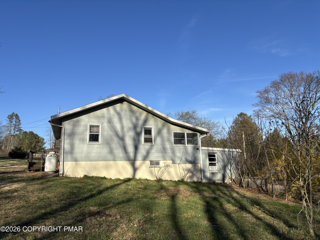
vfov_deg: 53.1
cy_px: 120
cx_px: 160
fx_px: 240
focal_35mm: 26
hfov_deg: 67.3
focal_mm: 5.96
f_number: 1.6
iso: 50
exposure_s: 1/3205
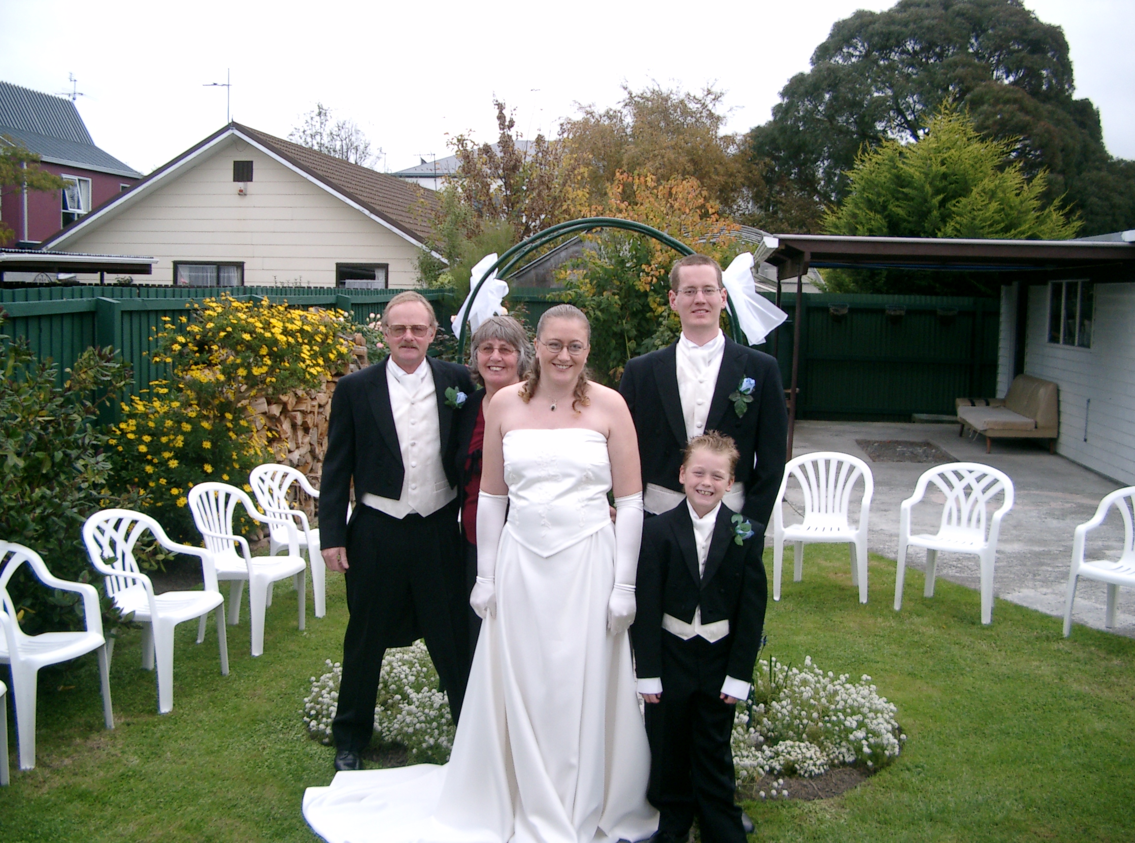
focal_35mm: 37
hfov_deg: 50.3
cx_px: 568
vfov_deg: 38.5
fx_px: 1209
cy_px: 422
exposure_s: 1/400
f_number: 2.6
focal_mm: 7.6
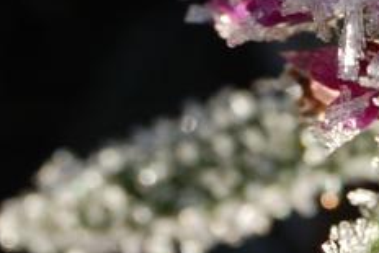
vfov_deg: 4.8
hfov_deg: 7.2
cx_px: 534
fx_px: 2989
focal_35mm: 284
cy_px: -44
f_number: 8
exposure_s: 1/60
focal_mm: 55
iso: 250
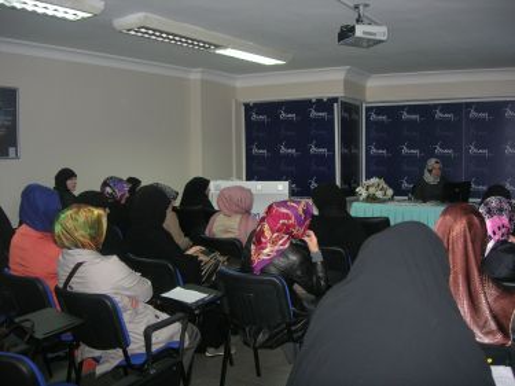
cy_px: 193
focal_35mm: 38
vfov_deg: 37.7
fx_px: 565
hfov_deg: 49.0
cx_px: 258
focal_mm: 7.8
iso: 115
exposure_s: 1/60.1
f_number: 2.8
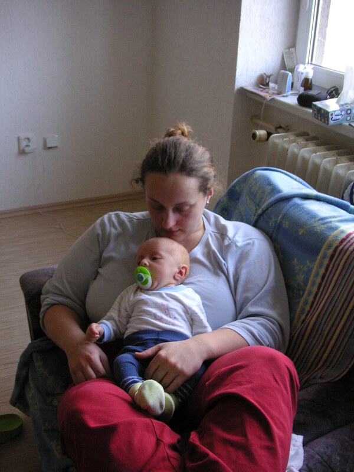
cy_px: 236
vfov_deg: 50.1
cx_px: 177
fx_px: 505
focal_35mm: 37
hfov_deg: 38.7
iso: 100
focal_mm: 6.1
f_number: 2.8
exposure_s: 1/45
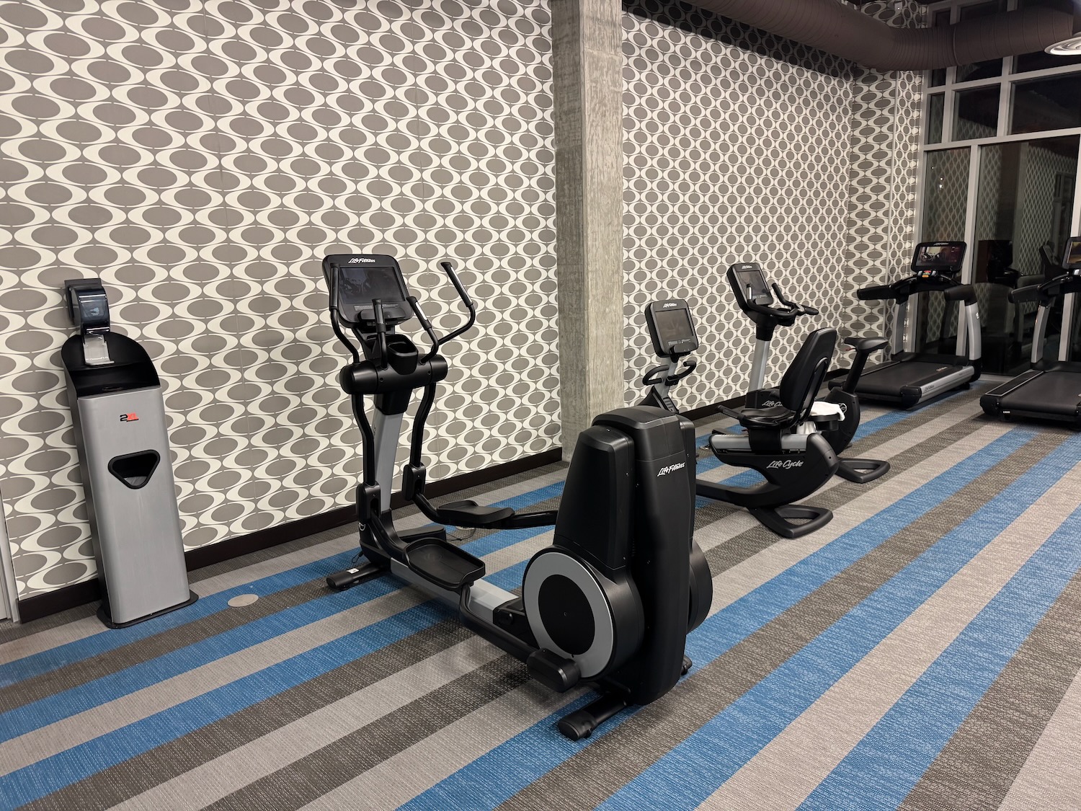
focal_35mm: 24
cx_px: 540
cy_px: 406
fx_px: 749
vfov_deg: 56.8
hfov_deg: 71.6
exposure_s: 1/60
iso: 160
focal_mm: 6.76
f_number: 1.78
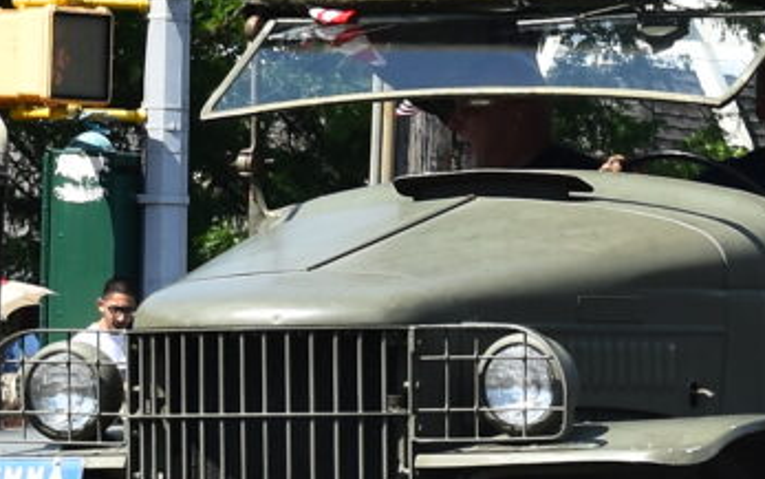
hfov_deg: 4.6
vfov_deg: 2.9
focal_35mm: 451
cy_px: 224
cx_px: 895
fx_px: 9404
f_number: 8
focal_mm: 50
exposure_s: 1/250
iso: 100
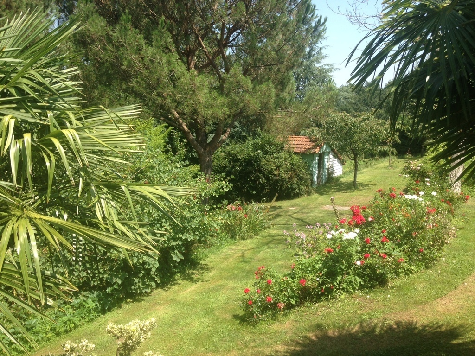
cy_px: 178
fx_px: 453
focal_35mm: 33
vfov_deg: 42.9
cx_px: 238
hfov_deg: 55.4
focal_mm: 4.12
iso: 50
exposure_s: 1/623
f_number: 2.4
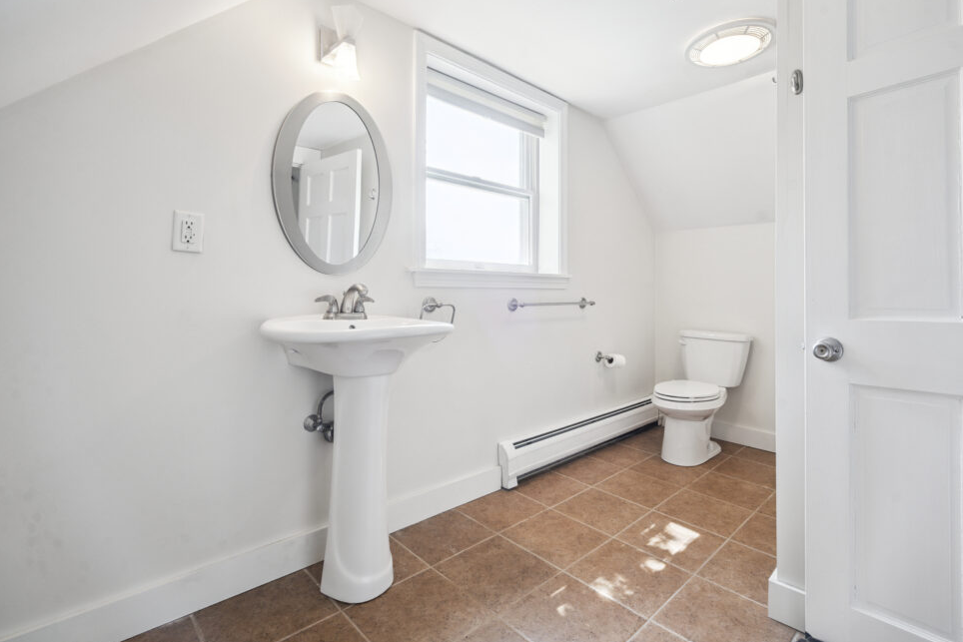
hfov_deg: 93.2
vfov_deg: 70.4
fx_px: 455
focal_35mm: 17
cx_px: 508
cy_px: 303
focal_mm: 16
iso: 320
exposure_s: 1/6
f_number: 8
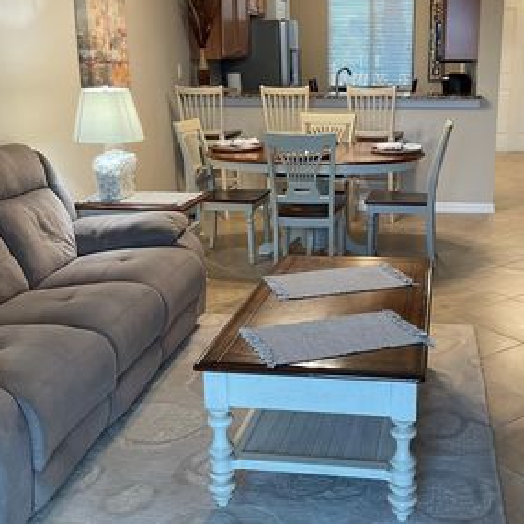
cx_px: 336
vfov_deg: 37.5
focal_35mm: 45
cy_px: 242
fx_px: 771
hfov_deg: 37.3
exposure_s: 1/60
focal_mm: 3
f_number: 1.8
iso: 100
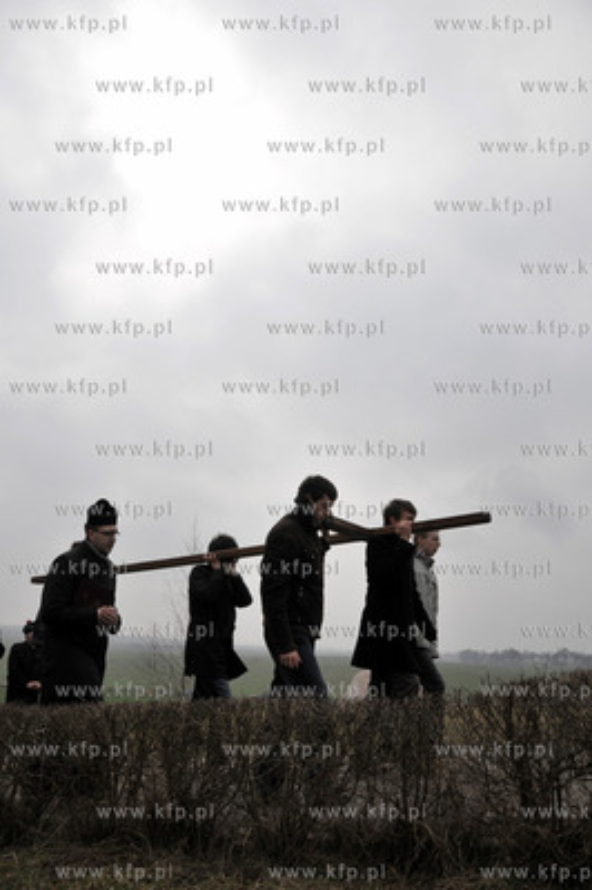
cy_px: 445
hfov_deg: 47.9
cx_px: 296
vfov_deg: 67.4
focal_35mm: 27
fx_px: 667
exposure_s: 1/2500
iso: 400
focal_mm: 18
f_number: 5.6
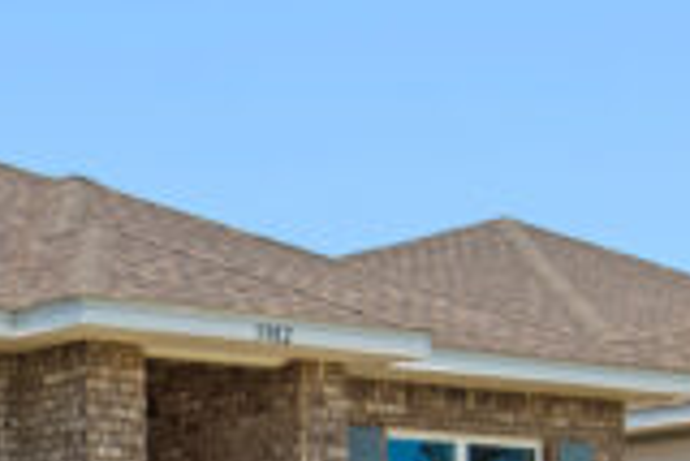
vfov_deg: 20.7
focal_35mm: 60
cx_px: -207
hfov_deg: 27.7
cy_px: 601
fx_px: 1151
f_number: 11
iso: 200
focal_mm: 16
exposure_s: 1/45
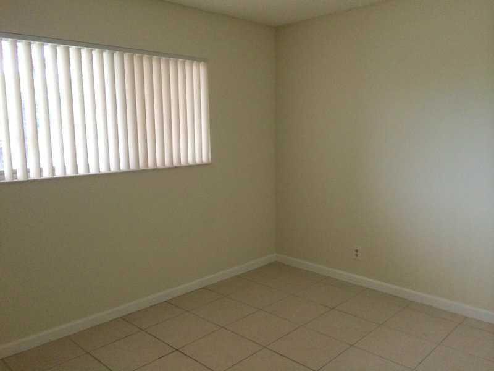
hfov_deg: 60.0
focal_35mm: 30
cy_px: 186
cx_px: 247
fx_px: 428
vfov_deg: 46.8
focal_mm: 4.12
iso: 200
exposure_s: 1/30
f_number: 2.2
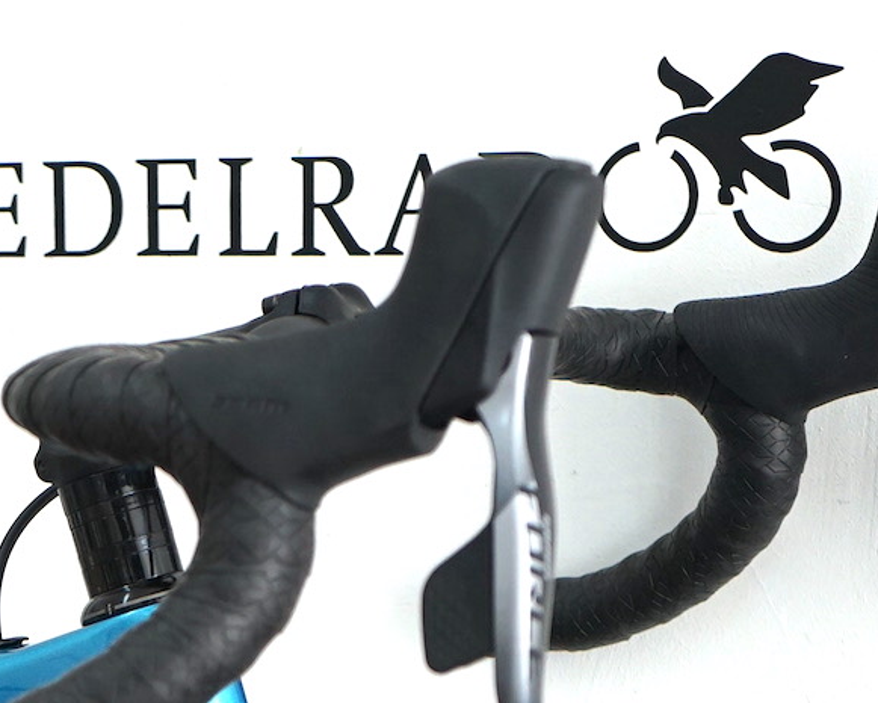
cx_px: -237
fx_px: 3613
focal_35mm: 139
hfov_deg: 13.4
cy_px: 1045
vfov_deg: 10.7
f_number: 4.5
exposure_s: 1/160
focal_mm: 41
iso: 400
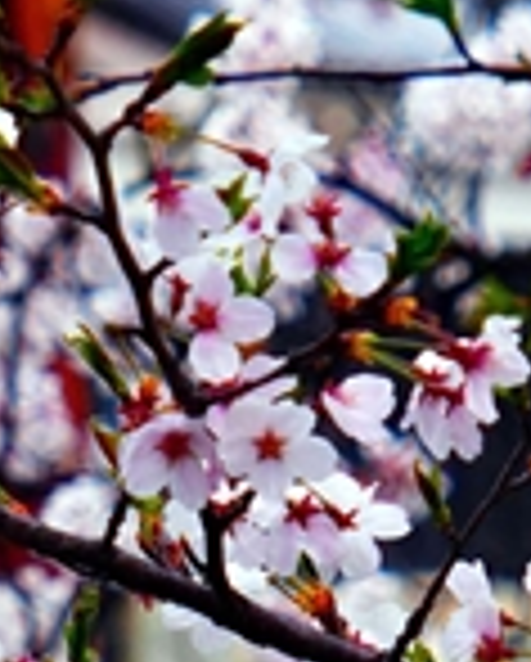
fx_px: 12753
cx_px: 756
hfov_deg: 2.4
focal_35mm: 651
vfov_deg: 3.0
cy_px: 1002
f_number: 6.3
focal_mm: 85
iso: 100
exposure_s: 1/200
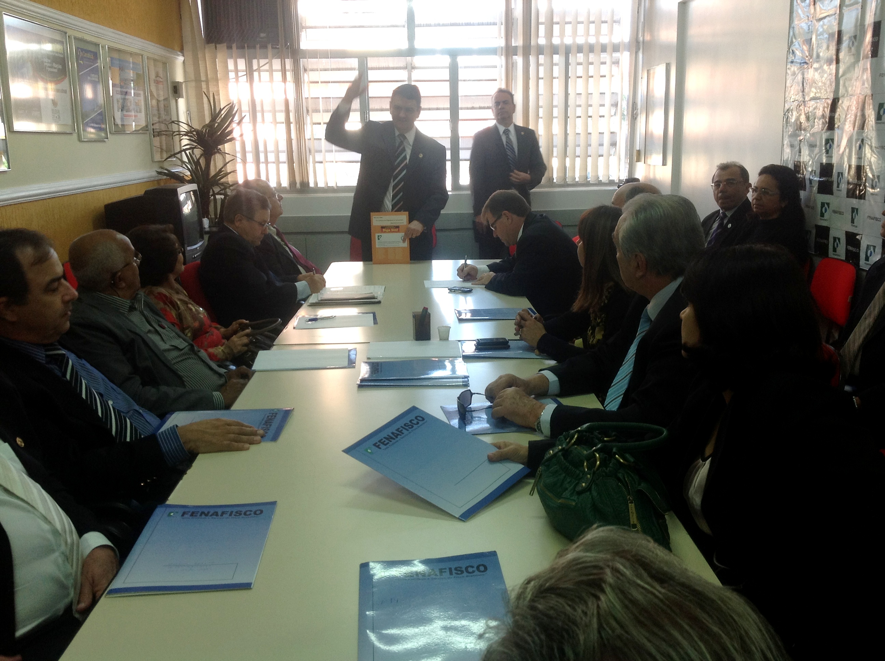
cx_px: 442
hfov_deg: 52.7
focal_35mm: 35
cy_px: 330
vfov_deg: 40.6
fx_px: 893
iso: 80
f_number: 2.4
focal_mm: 4.28
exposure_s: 1/24
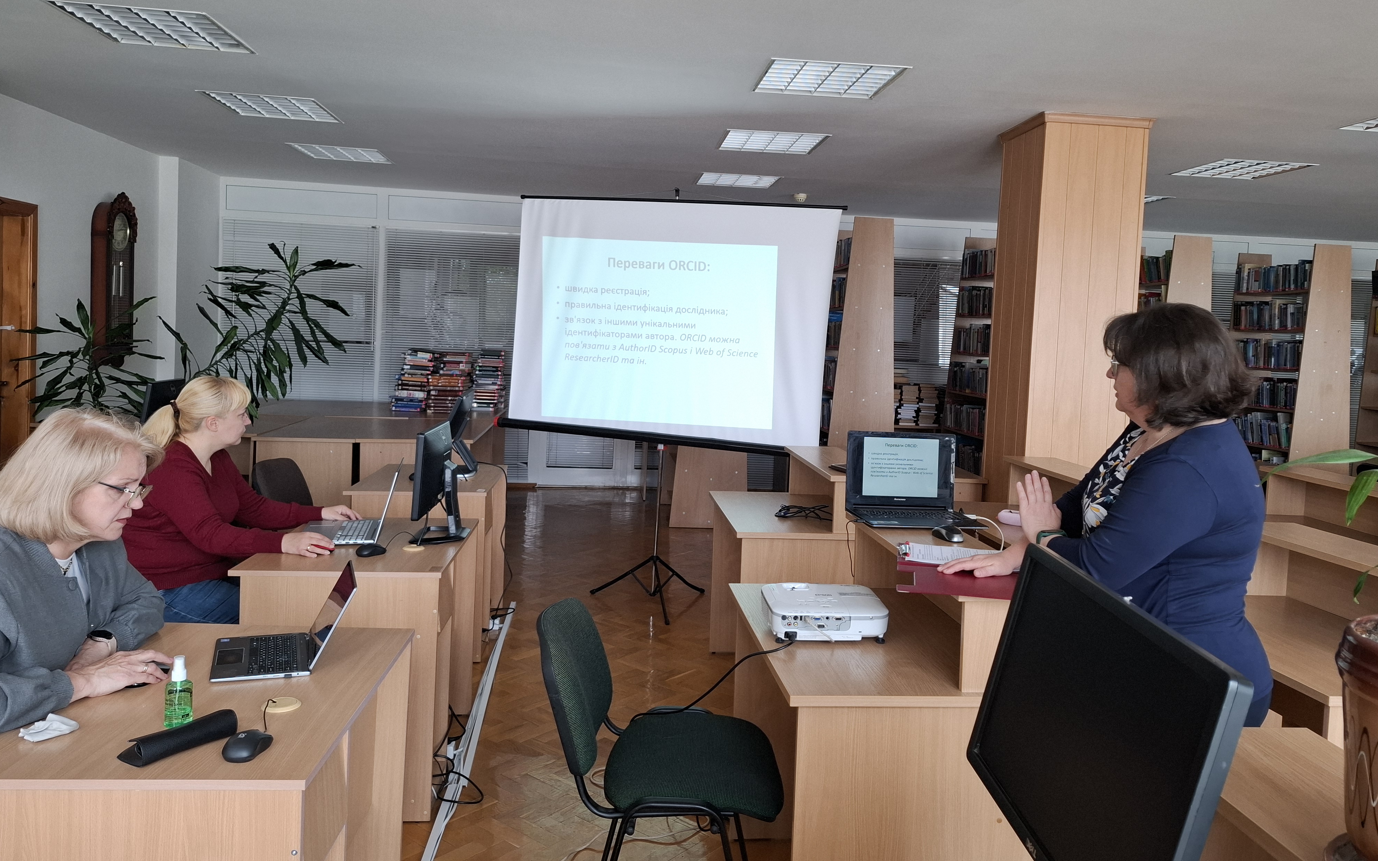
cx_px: 697
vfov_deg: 49.1
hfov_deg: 72.5
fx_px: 939
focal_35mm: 25
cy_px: 361
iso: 100
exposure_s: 1/100
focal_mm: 5.54
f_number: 1.8
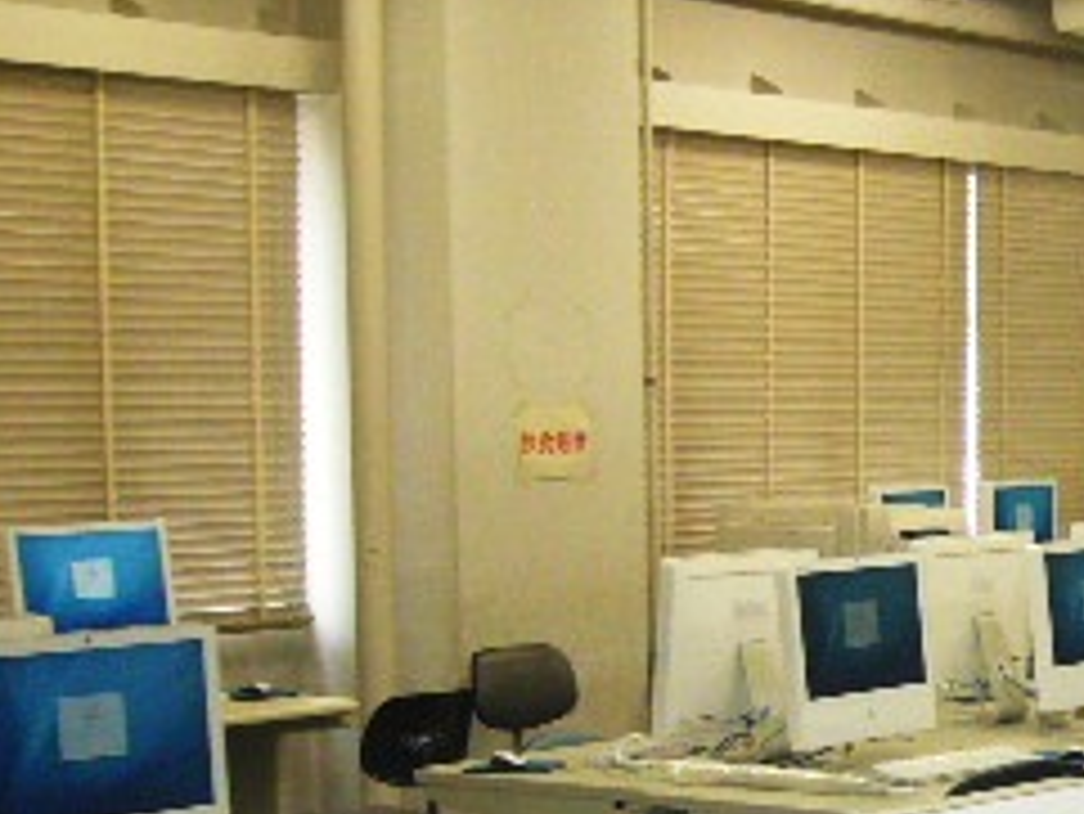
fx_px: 2914
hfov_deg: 19.5
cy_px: 634
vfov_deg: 15.8
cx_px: 1394
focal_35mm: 93
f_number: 2.8
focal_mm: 5.8
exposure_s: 1/60
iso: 250
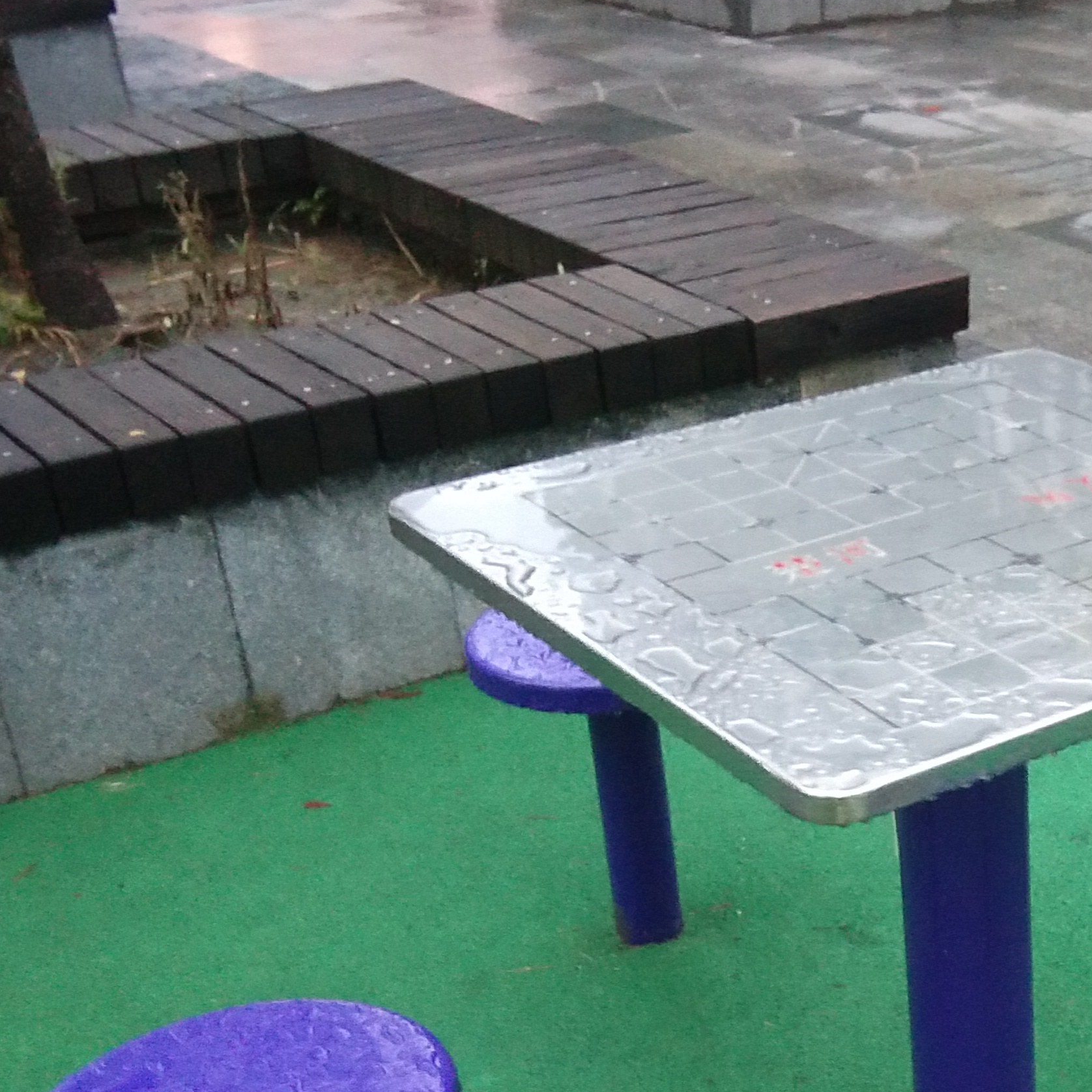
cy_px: 856
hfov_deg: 24.2
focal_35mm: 68
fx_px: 2427
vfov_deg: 25.0
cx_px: 1095
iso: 1000
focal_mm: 3.69
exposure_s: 1/16.7
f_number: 2.2
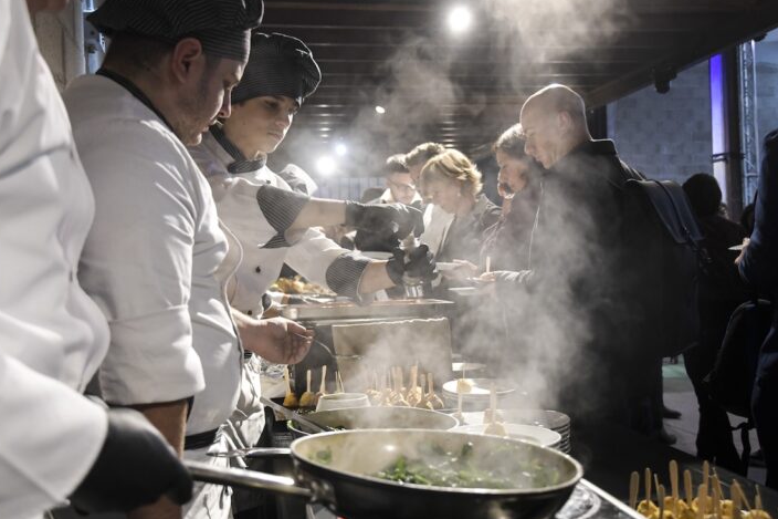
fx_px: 778
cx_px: 355
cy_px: 240
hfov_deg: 53.1
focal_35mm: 36
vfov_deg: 36.8
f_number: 3.2
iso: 3200
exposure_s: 1/200
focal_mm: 22
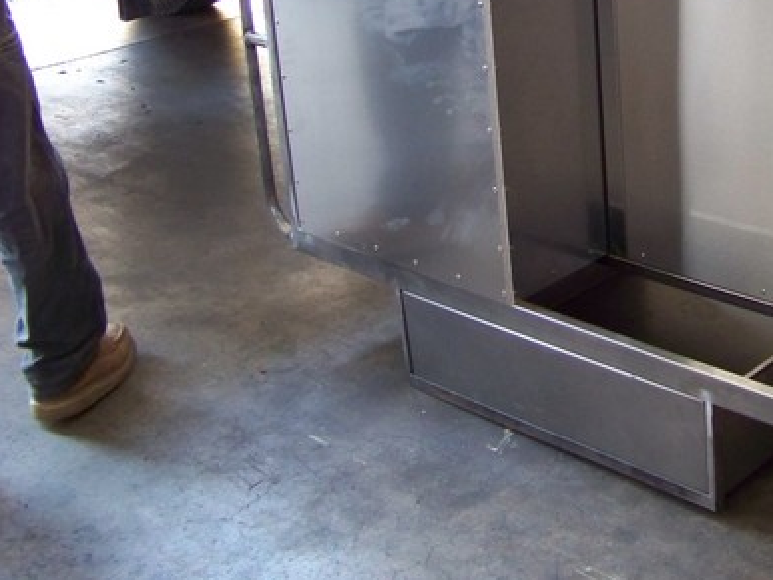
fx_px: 1451
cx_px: 693
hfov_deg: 28.7
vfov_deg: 22.3
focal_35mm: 65
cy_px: 111
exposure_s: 1/30
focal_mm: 5.85
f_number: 2.8
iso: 249
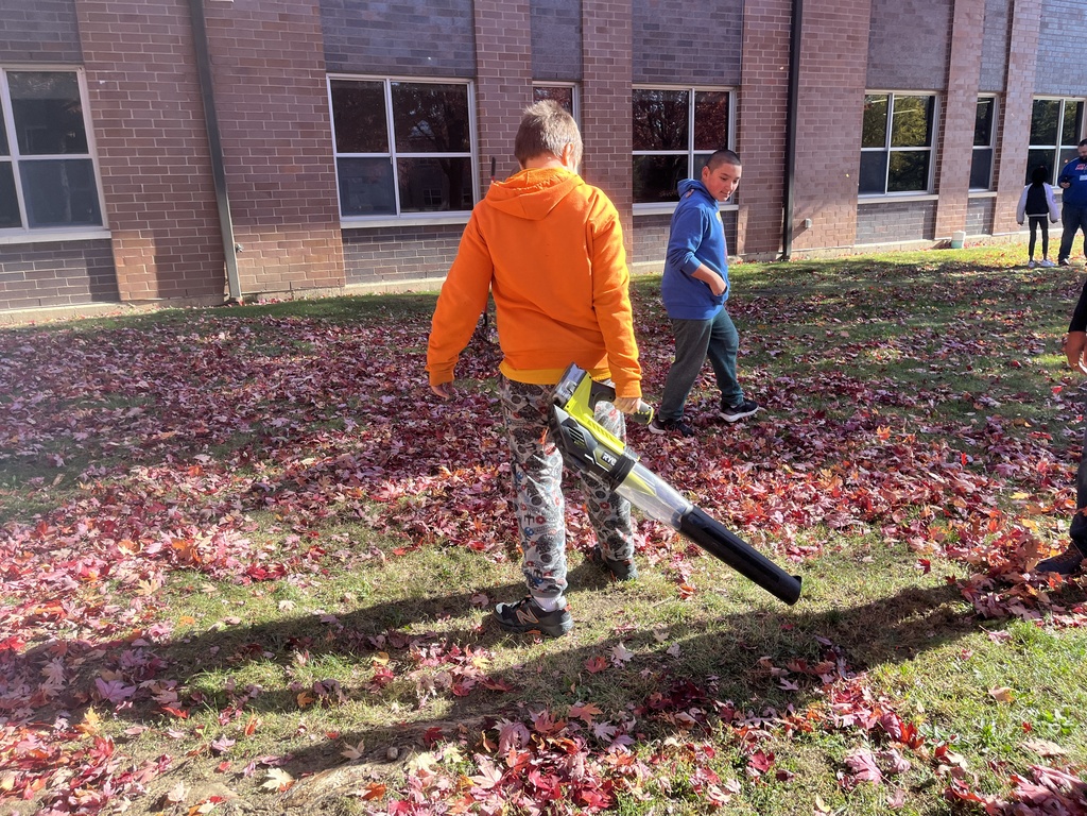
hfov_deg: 67.3
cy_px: 408
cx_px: 544
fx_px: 816
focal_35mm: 26
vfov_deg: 53.1
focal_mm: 5.1
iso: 50
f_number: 1.6
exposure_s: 1/611
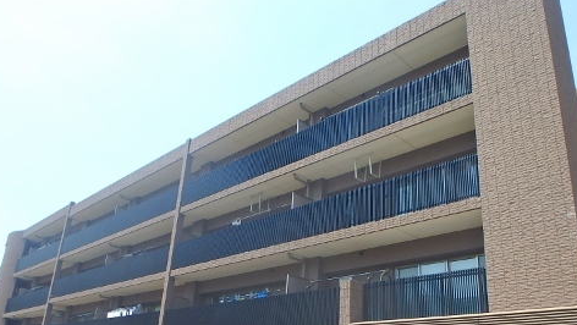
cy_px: 220
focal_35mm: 31
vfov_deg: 37.4
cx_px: 336
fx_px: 475
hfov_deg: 62.2
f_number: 3.5
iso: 125
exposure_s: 1/640
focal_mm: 3.7
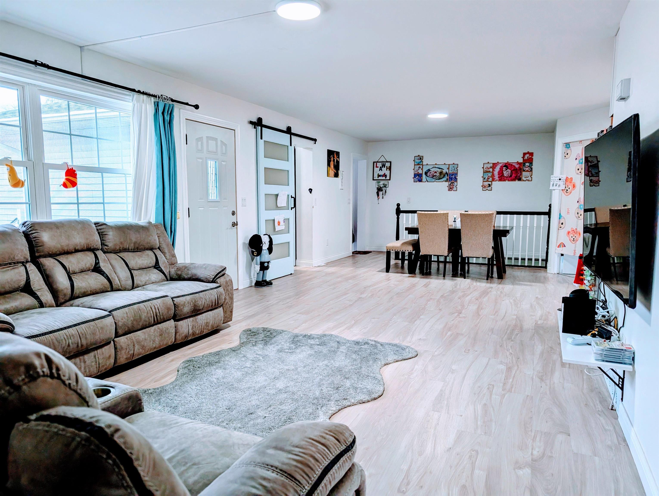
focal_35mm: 24
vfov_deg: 56.9
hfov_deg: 71.5
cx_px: 330
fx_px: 458
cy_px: 248
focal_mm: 6.9
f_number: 1.68
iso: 132
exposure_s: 1/152
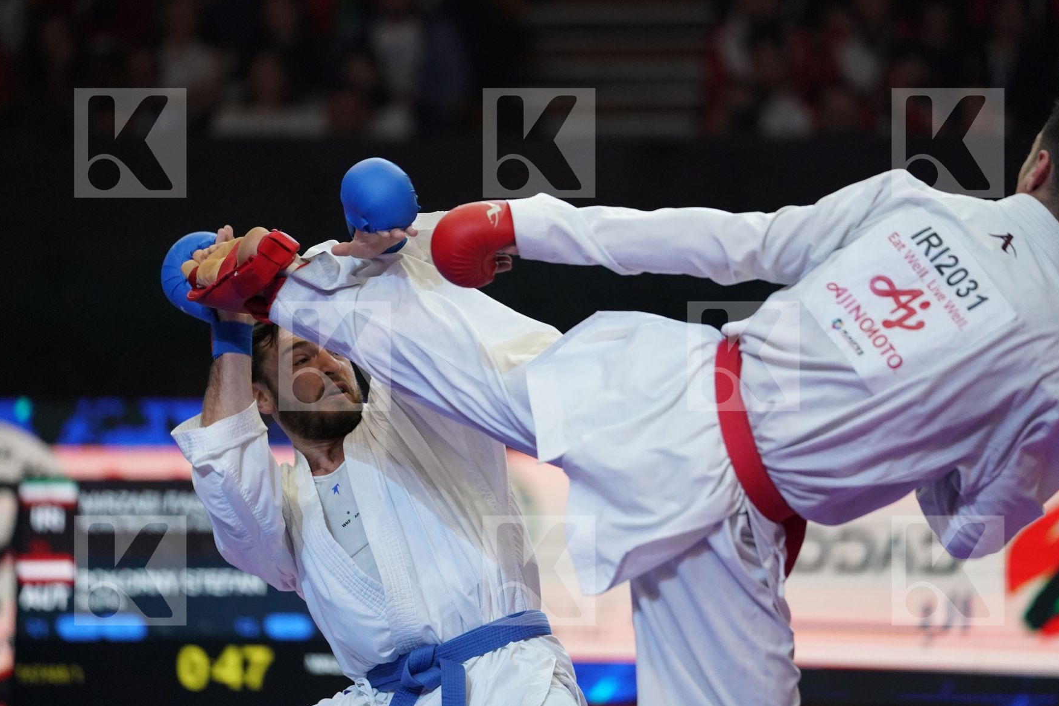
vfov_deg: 6.7
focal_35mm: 205
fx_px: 6030
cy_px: 356
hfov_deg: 10.0
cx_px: 539
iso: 5000
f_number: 2.8
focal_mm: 200
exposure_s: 1/1000
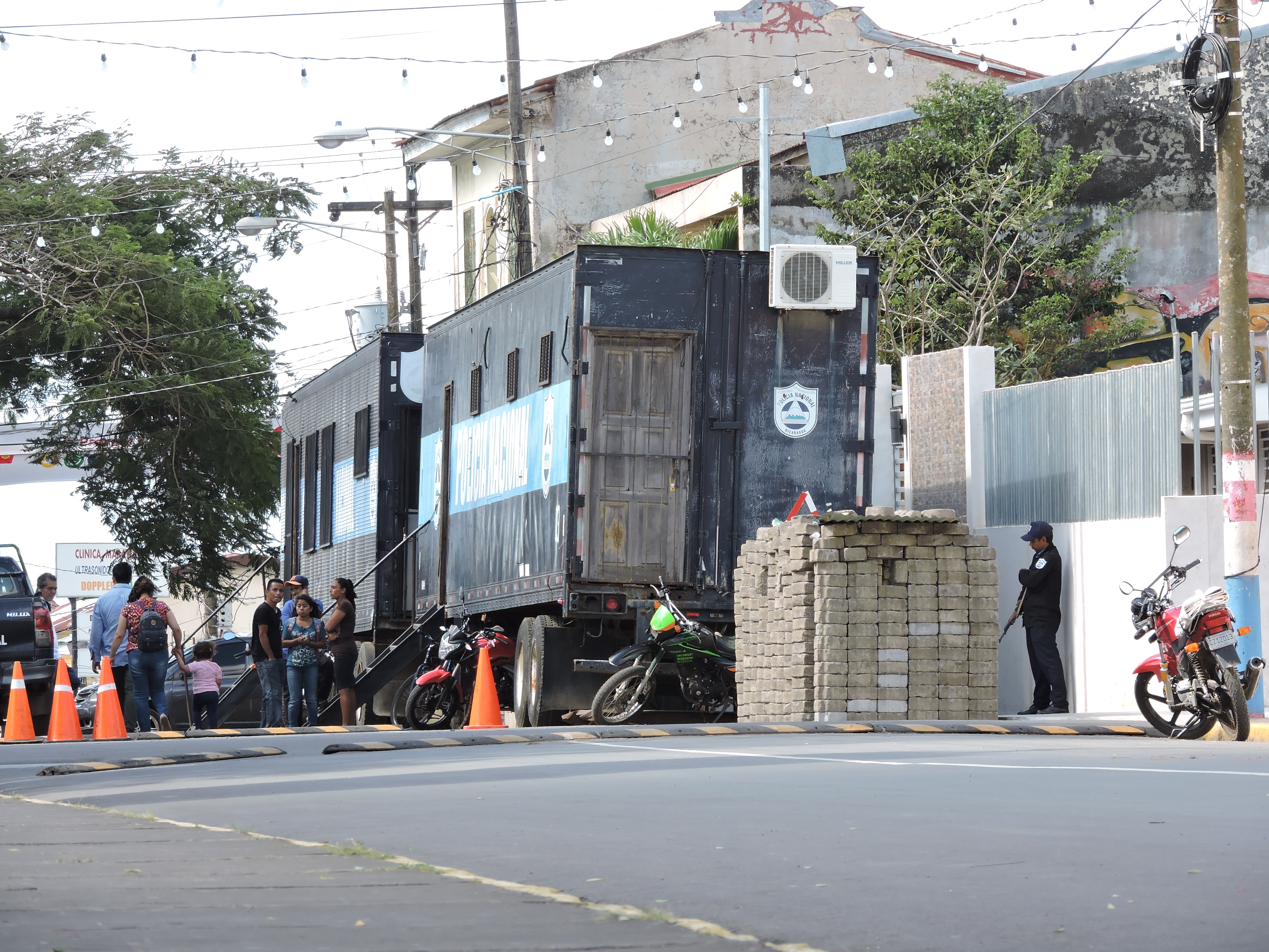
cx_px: 634
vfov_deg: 5.9
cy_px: 476
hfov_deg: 7.9
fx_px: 9165
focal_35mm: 250
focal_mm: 44.6
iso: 140
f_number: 4.7
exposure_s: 1/200
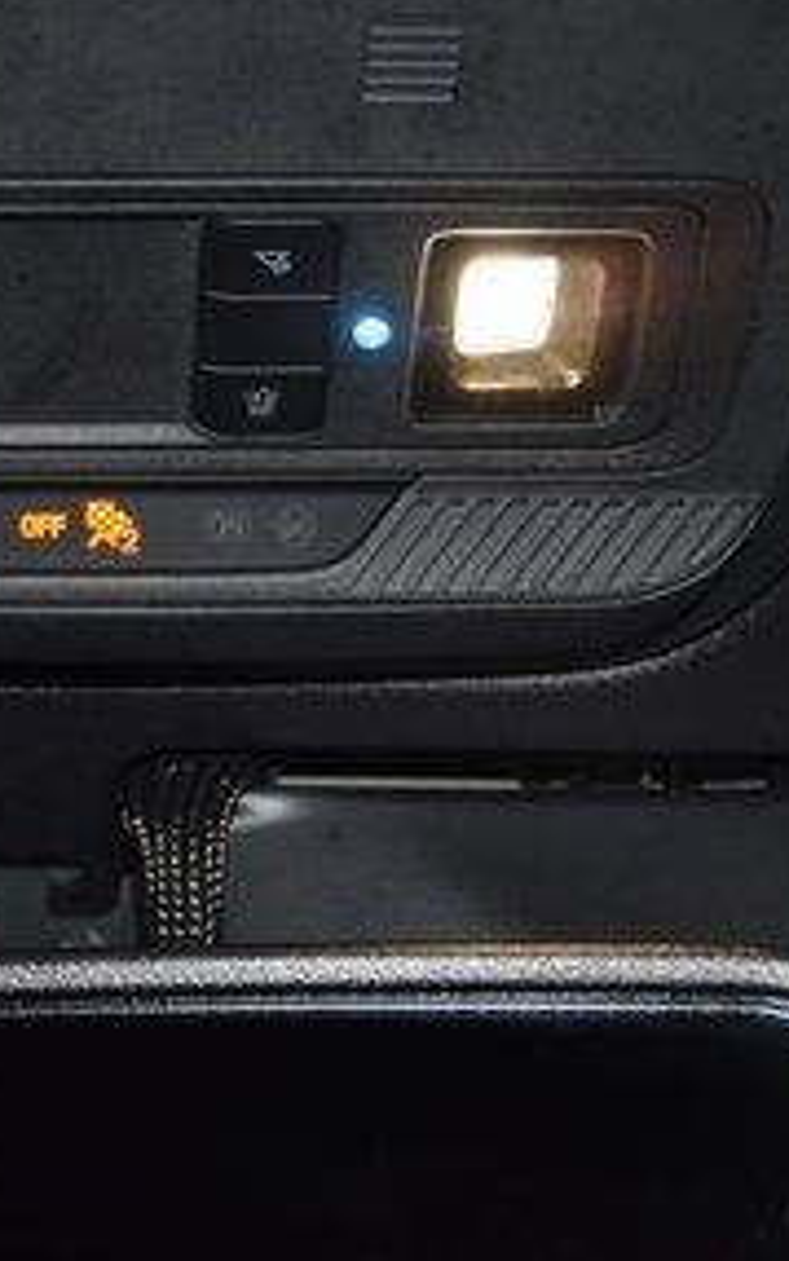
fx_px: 2818
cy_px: 346
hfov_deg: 15.6
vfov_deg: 25.0
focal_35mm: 82
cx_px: 4
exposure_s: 1/125
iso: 800
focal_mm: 24
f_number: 3.8
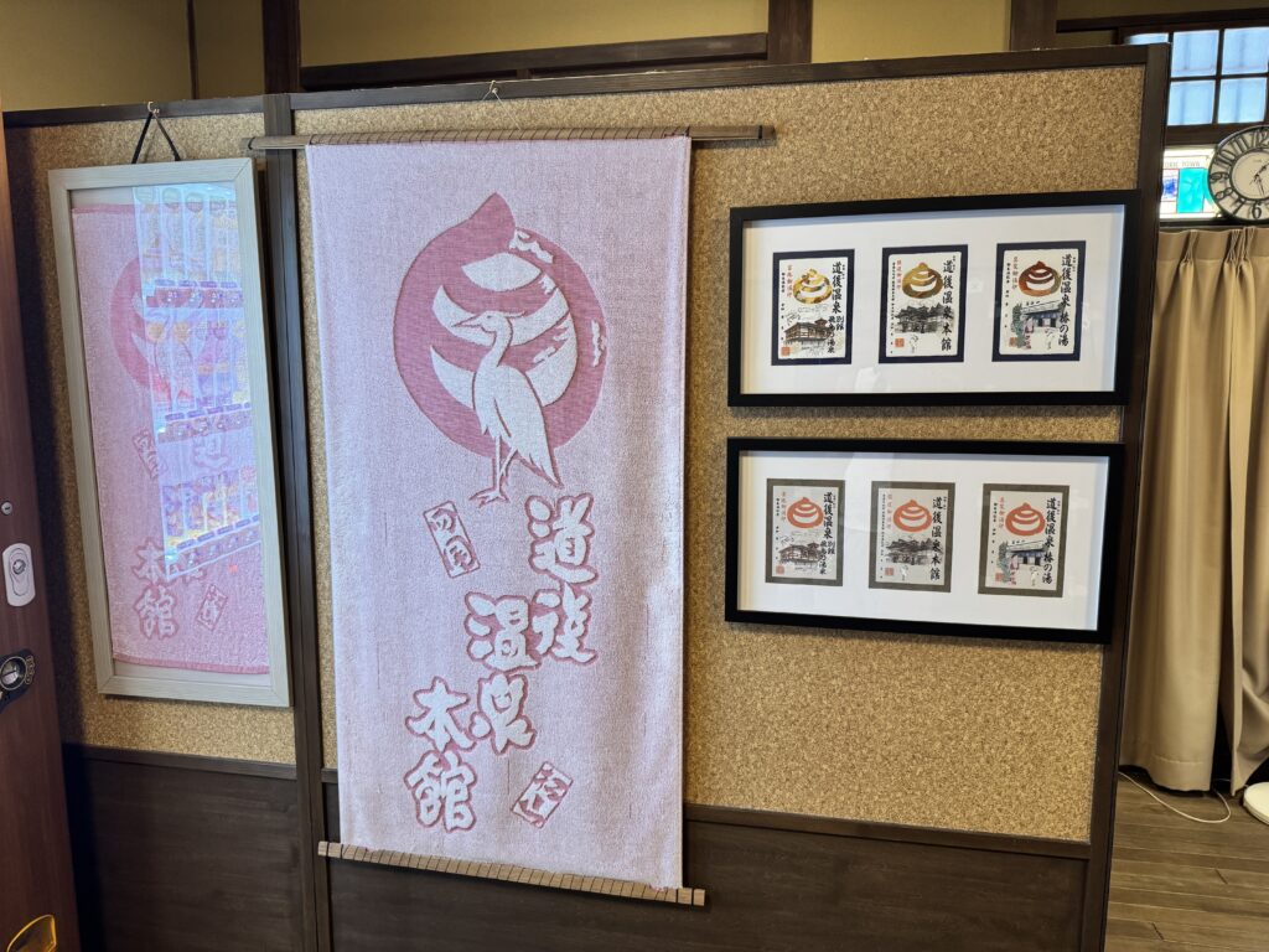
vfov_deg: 56.8
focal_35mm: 24
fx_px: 880
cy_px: 476
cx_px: 634
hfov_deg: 71.6
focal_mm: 6.76
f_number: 1.78
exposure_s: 1/60
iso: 200
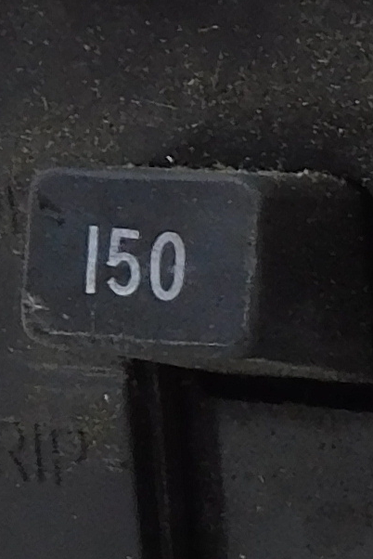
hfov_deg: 7.0
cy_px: 464
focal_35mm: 183
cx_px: 960
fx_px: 2841
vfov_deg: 11.2
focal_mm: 4
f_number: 3
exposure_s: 1/30
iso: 160
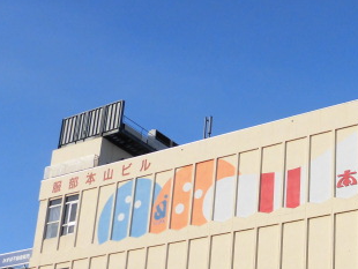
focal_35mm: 66
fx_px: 683
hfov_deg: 28.3
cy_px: 274
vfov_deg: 21.4
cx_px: 316
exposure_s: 1/1000
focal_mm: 5.81
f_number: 3.5
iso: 100
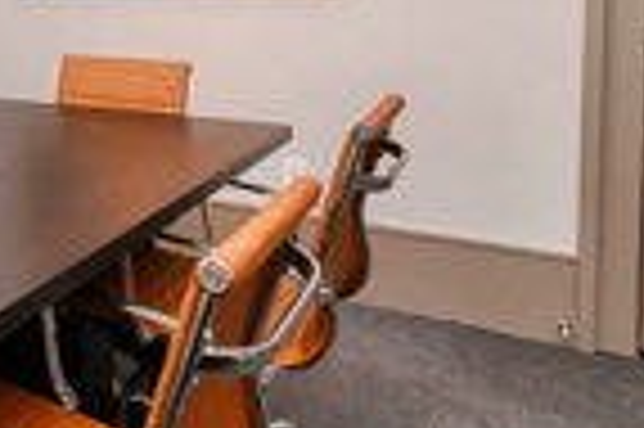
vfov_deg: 28.7
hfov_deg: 33.0
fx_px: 786
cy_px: 9
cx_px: -194
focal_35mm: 44
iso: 800
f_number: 7.1
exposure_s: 1/100
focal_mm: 14
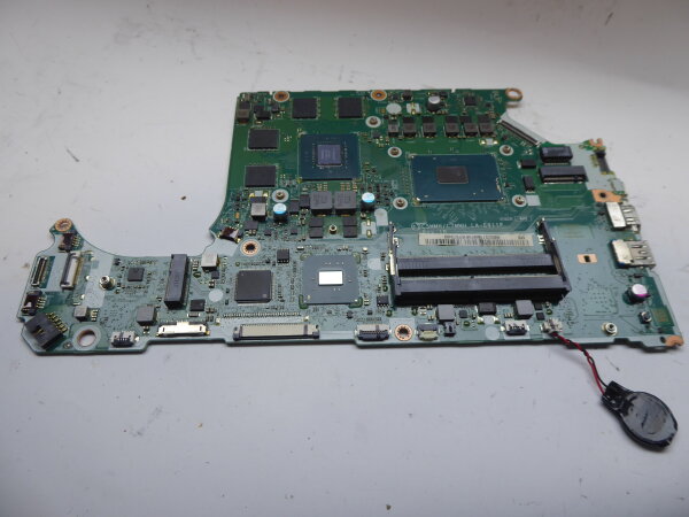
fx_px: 498
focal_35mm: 25
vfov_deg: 54.9
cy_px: 258
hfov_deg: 69.4
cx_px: 344
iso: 80
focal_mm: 4.3
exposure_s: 1/80
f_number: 3.3
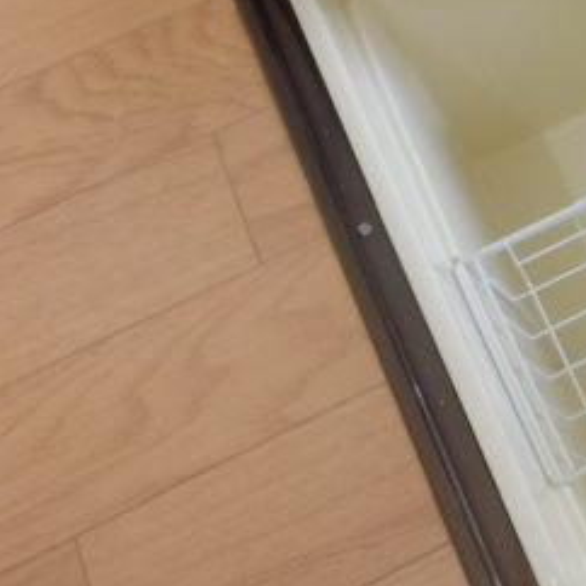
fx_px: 1073
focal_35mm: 56
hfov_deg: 26.8
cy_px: 203
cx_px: 714
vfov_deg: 30.4
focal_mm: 4.2
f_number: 3
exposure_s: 1/15
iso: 800
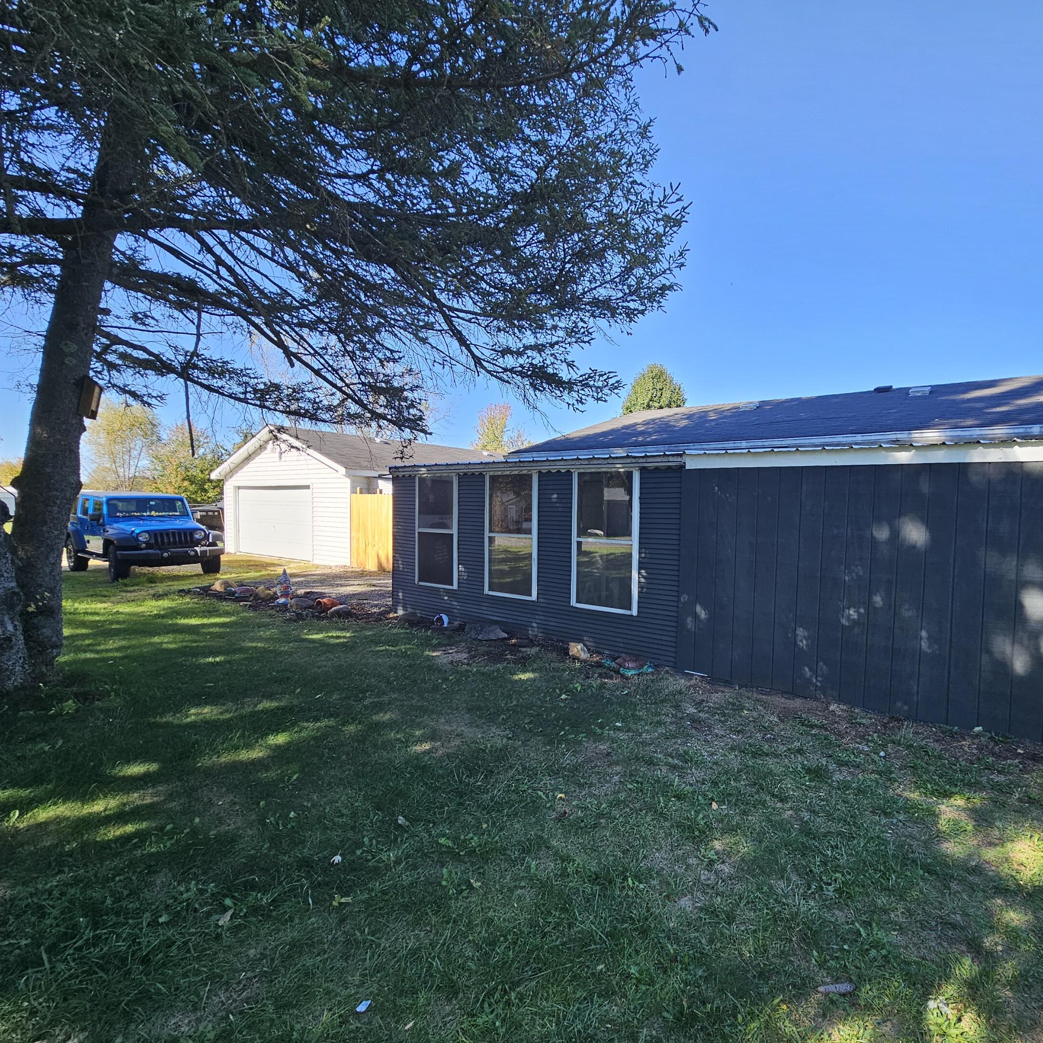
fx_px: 545
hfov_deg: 85.5
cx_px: 659
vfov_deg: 87.4
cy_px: 537
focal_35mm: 16
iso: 50
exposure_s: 1/457
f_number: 2.2
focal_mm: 2.2
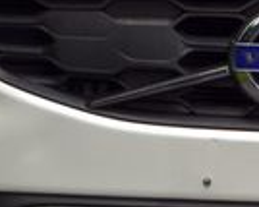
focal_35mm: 202
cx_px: 245
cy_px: 66
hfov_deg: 9.5
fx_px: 1547
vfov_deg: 7.6
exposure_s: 1/250
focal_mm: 30
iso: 125
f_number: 8
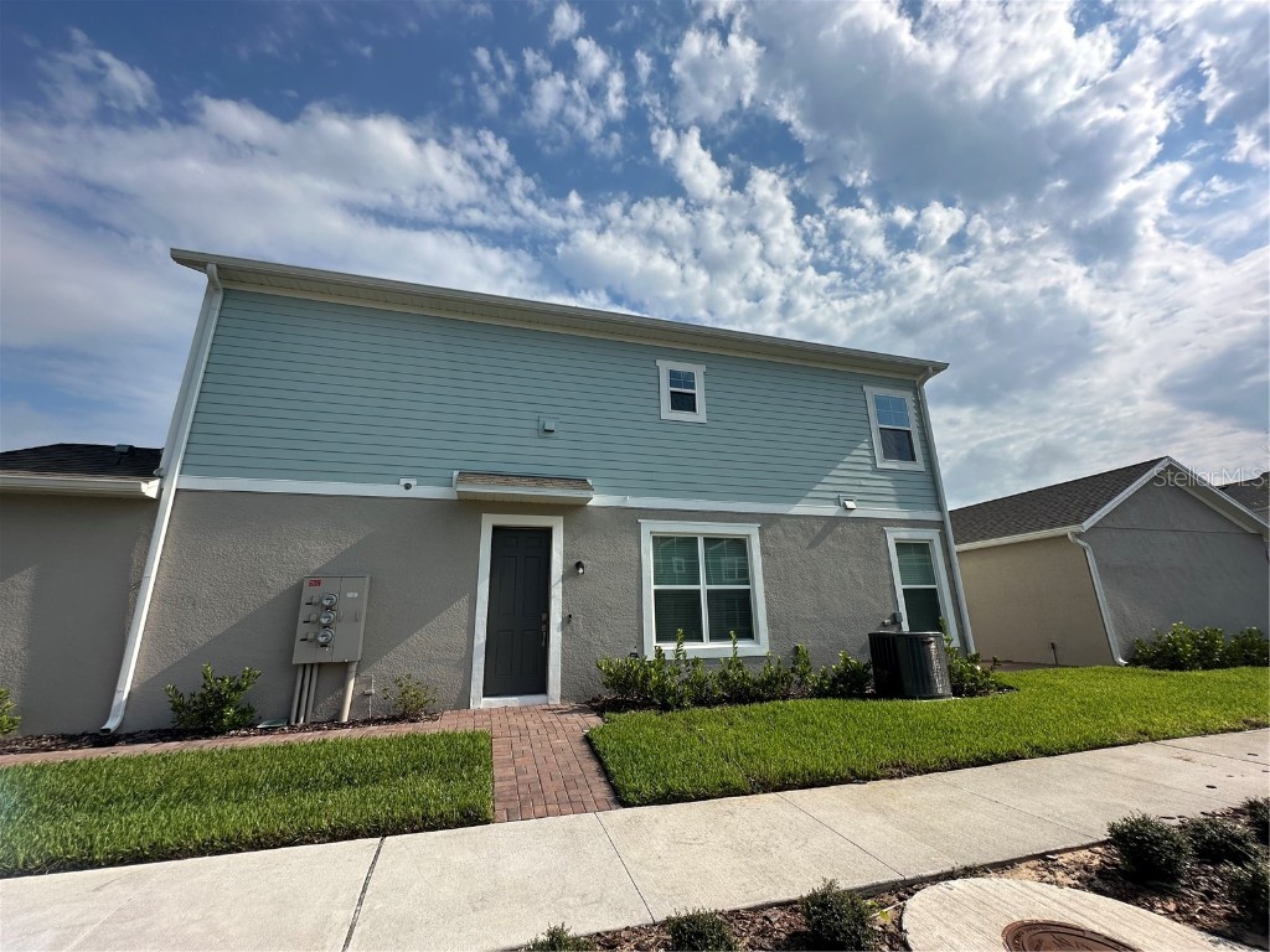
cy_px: 476
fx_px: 514
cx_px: 635
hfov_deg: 102.1
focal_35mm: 14
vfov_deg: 85.7
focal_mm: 2.22
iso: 50
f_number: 2.2
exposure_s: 1/2132
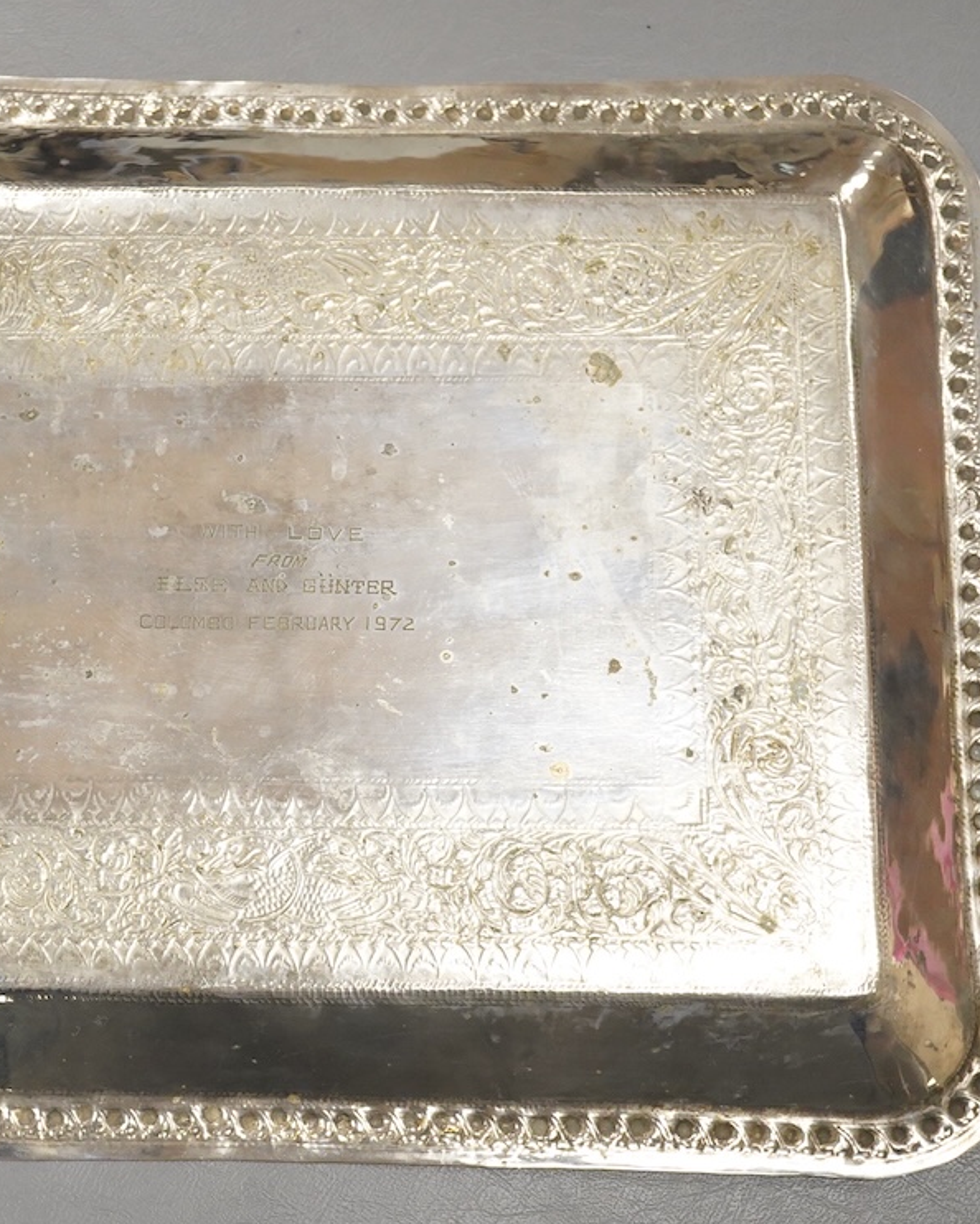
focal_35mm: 64
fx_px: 2319
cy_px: 615
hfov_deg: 23.7
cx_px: 273
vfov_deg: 29.6
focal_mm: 30
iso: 2500
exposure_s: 1/400
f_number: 3.5
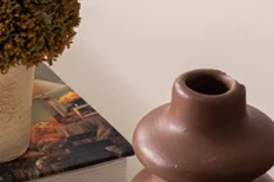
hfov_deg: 6.4
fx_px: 2433
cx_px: -60
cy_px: 250
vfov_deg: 4.3
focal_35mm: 320
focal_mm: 70
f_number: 11
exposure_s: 1/125
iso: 100
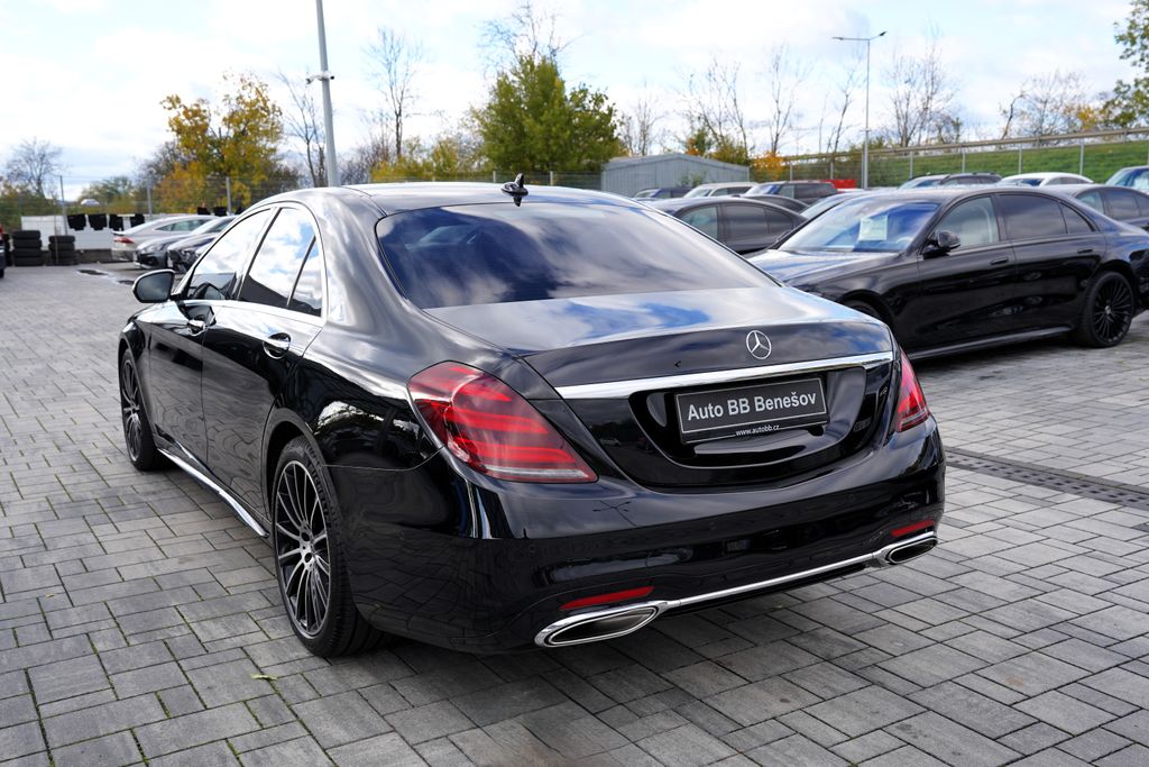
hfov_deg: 55.8
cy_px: 384
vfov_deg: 38.9
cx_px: 574
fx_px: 1085
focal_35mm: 34
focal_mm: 34
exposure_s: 1/160
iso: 100
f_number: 5.6
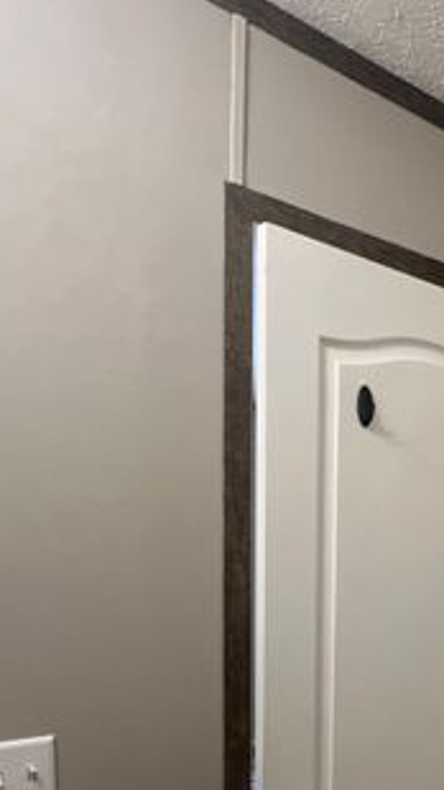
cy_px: 631
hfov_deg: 33.0
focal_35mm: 32
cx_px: 462
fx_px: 671
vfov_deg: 56.6
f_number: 1.8
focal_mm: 1.57
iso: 200
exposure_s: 1/60
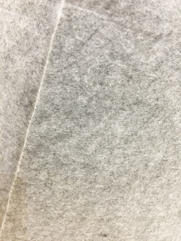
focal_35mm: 29
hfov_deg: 48.2
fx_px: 202
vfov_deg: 61.7
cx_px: 90
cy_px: 120
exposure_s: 1/10
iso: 80
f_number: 2.2
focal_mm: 4.15
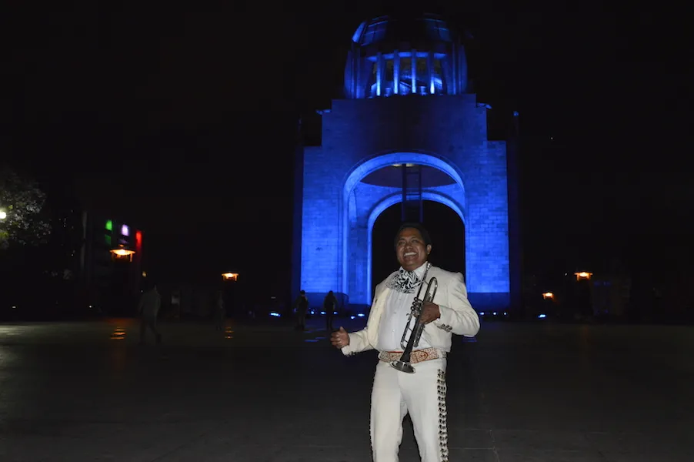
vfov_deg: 36.8
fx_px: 693
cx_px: 347
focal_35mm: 36
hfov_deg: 53.2
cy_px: 231
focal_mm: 24
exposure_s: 1/60
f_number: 4
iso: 3200
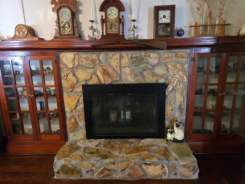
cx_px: 127
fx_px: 170
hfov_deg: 71.6
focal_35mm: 24
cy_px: 92
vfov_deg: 56.8
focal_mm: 5.4
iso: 1250
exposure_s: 1/40
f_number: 1.8
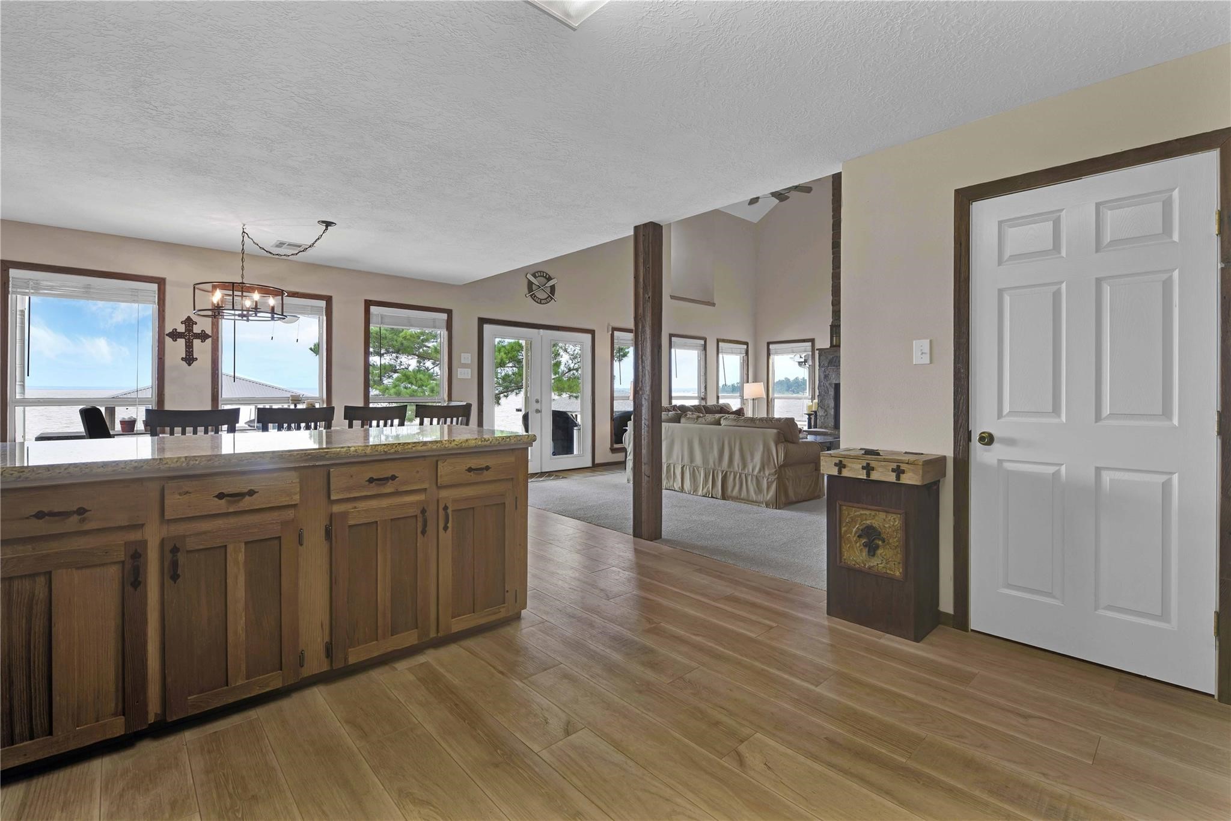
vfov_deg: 77.3
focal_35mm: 15
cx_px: 616
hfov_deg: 100.4
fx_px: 513
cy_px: 410
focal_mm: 15
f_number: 8
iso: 100
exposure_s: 1/25
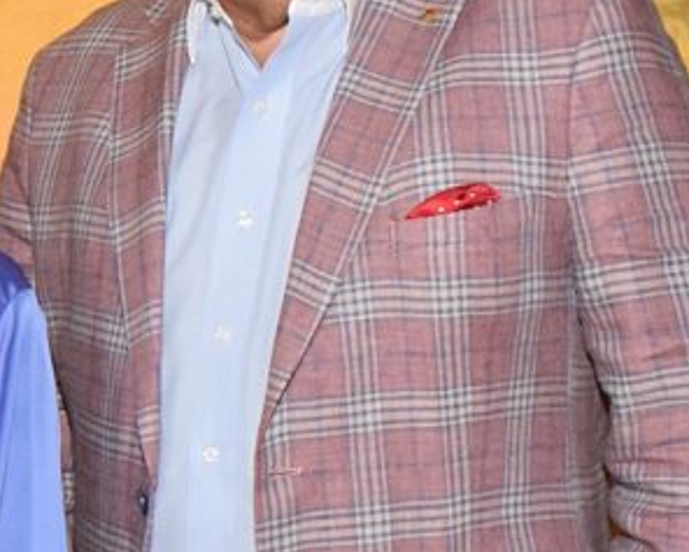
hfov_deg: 15.2
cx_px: -335
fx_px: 2384
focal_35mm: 117
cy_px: 384
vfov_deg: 13.2
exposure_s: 1/60
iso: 2000
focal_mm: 21
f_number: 6.3
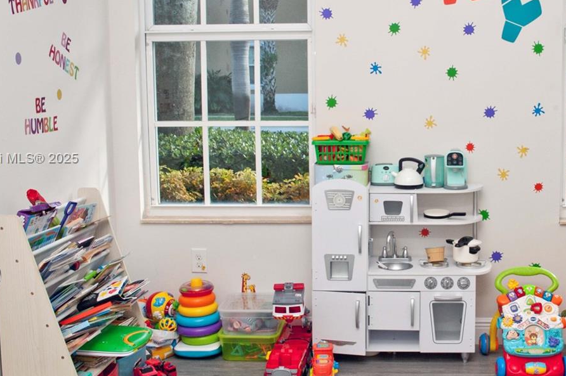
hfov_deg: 37.8
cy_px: 159
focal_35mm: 52
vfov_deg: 25.9
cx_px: 383
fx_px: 817
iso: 250
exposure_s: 1/160
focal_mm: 29
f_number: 14
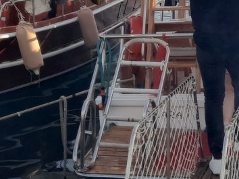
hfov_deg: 19.3
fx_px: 683
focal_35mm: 99
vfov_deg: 14.1
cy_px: -80
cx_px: 240
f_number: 2
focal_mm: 4.6
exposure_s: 1/514
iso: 20
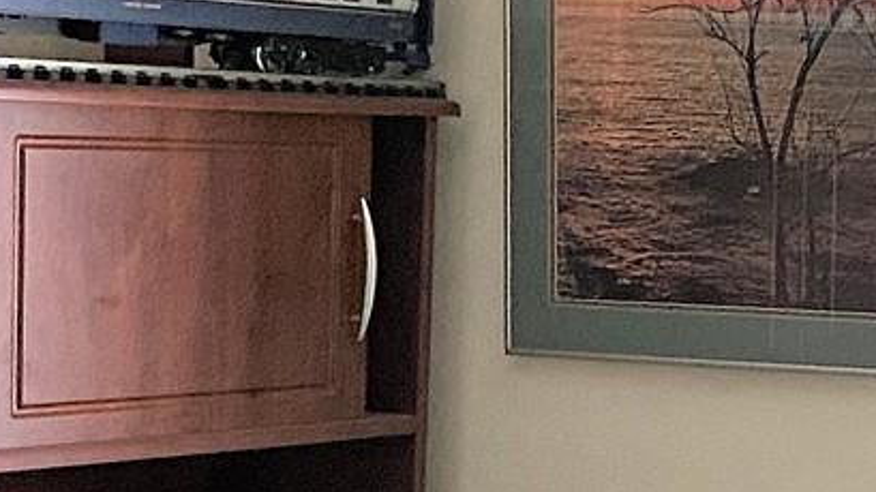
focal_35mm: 142
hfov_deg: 13.9
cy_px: 432
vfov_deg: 8.5
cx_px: 1411
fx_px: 3298
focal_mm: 4.25
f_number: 1.8
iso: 320
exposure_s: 1/60
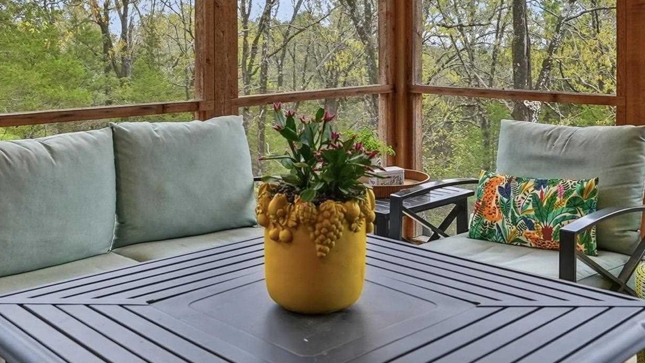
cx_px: 313
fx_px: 701
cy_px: 66
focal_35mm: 41
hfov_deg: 49.4
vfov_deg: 28.3
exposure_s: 1/500
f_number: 5
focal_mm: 16
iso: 640
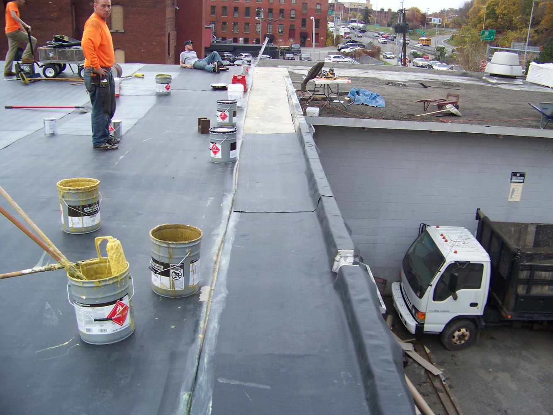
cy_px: 208
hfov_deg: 51.4
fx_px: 575
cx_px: 276
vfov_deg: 39.7
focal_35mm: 36
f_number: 2.8
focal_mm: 5.85
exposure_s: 1/125
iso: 64
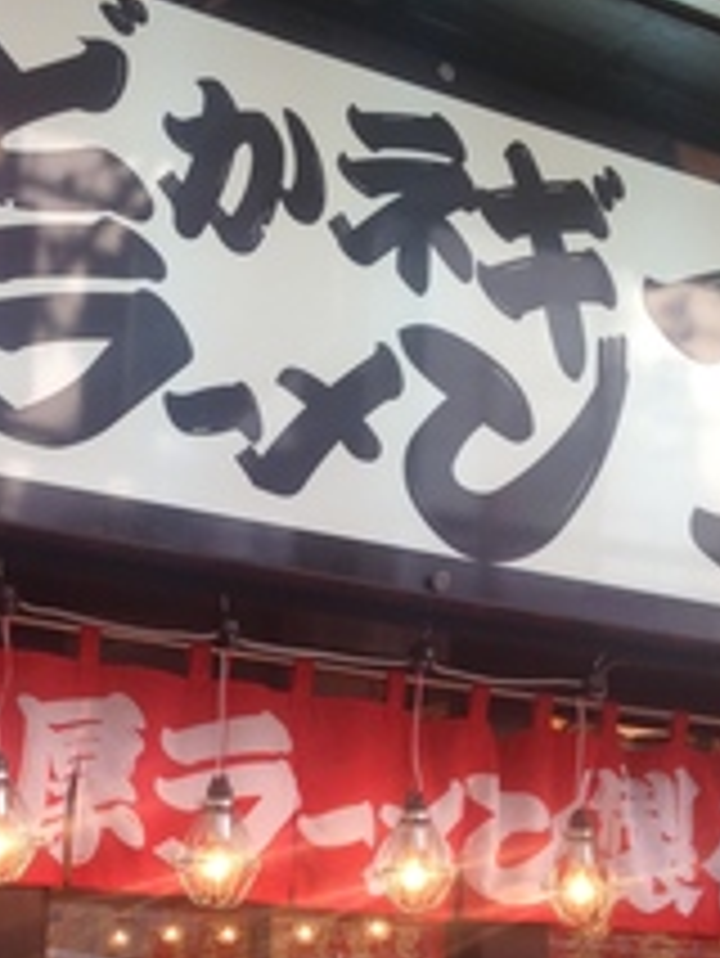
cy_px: 661
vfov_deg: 30.9
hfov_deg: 23.6
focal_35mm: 62
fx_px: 1718
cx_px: 279
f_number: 2.4
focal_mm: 4.12
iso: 50
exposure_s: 1/145
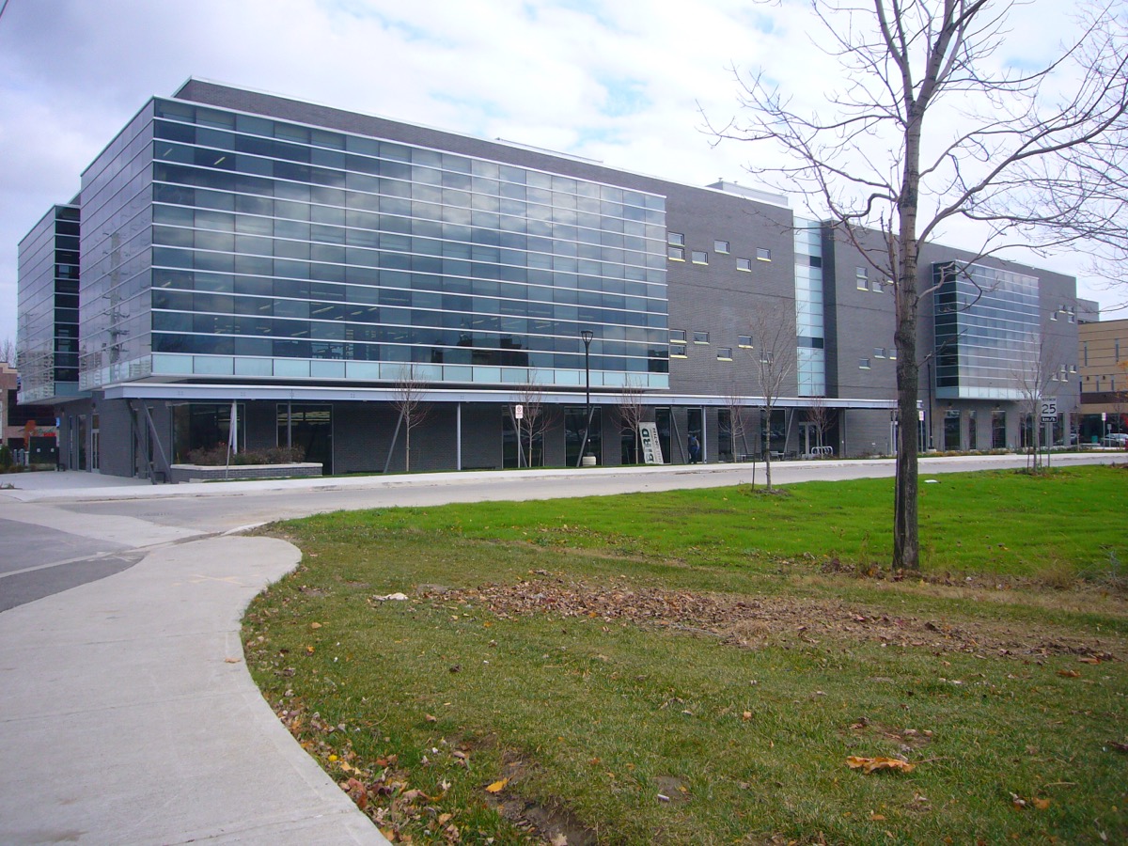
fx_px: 912
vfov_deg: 49.7
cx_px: 564
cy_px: 423
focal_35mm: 28
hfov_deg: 63.4
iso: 80
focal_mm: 4.6
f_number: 5.6
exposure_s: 1/160
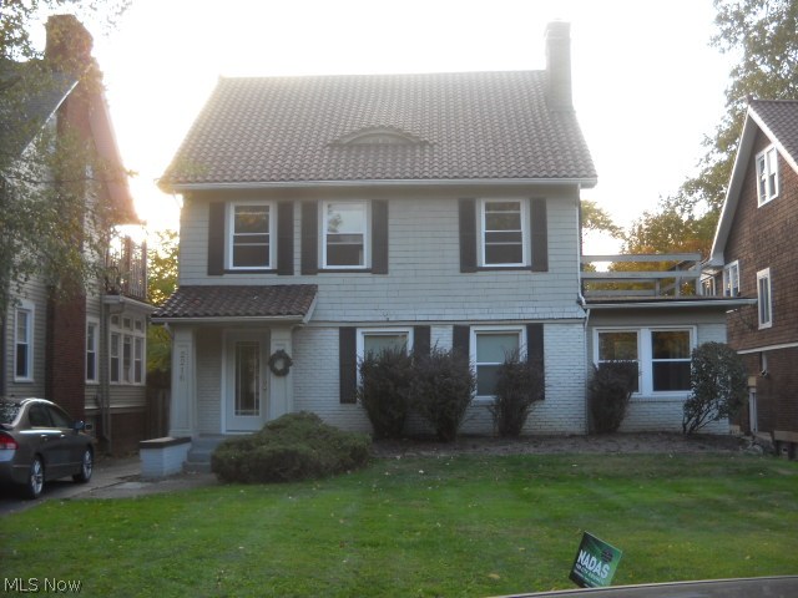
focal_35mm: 41
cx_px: 399
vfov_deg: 35.1
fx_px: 945
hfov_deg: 45.8
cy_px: 299
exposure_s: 1/60
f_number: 3.1
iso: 87
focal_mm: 6.72
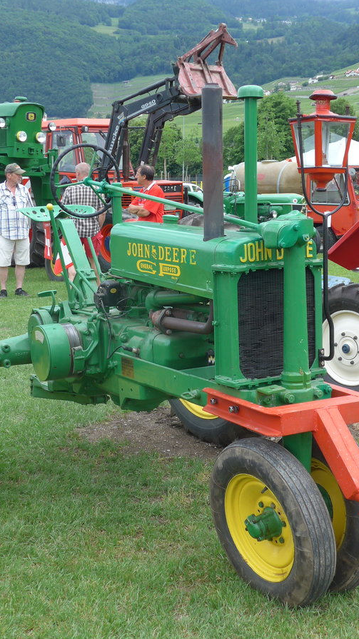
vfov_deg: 36.6
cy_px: 319
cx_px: 199
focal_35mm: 57
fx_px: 965
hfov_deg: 21.1
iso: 80
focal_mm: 8
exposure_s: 1/250
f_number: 2.8
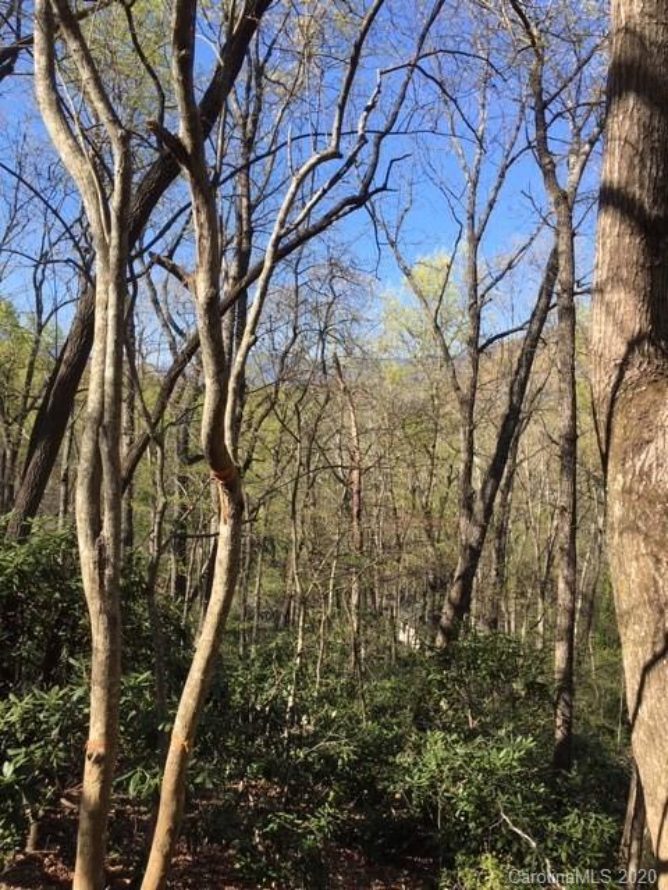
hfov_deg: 48.2
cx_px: 334
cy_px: 445
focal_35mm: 29
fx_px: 746
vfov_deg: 61.7
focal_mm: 4.15
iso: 25
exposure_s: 1/718
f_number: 2.2
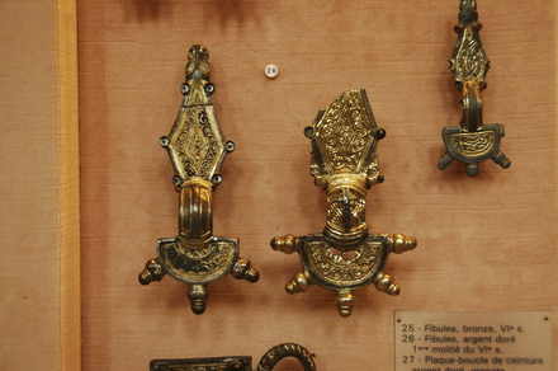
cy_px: 186
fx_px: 789
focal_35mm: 51
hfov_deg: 38.9
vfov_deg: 26.4
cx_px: 279
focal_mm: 34
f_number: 4.2
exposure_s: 1/4
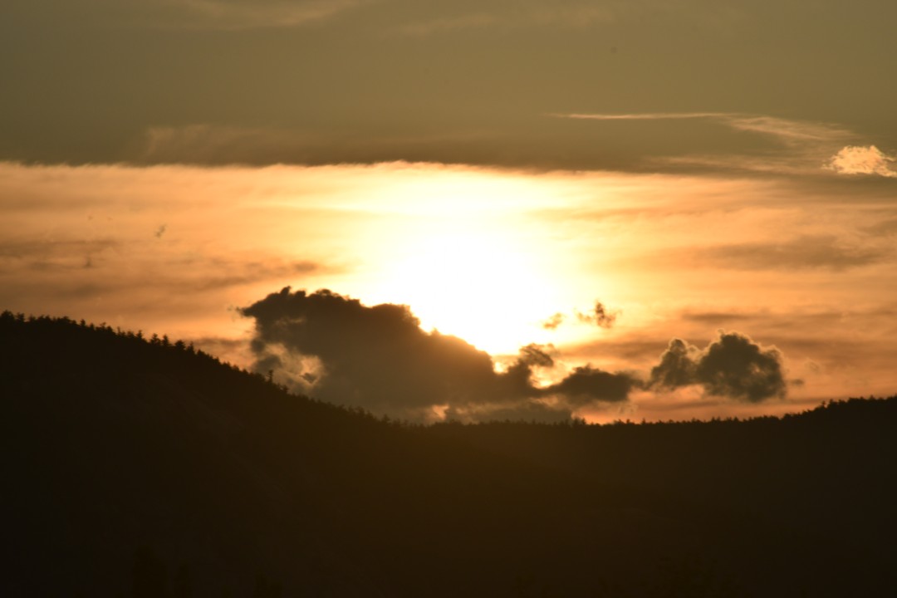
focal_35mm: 300
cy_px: 299
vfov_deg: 4.6
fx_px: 7474
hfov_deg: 6.9
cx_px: 448
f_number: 22
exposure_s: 1/200
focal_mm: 200
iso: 100
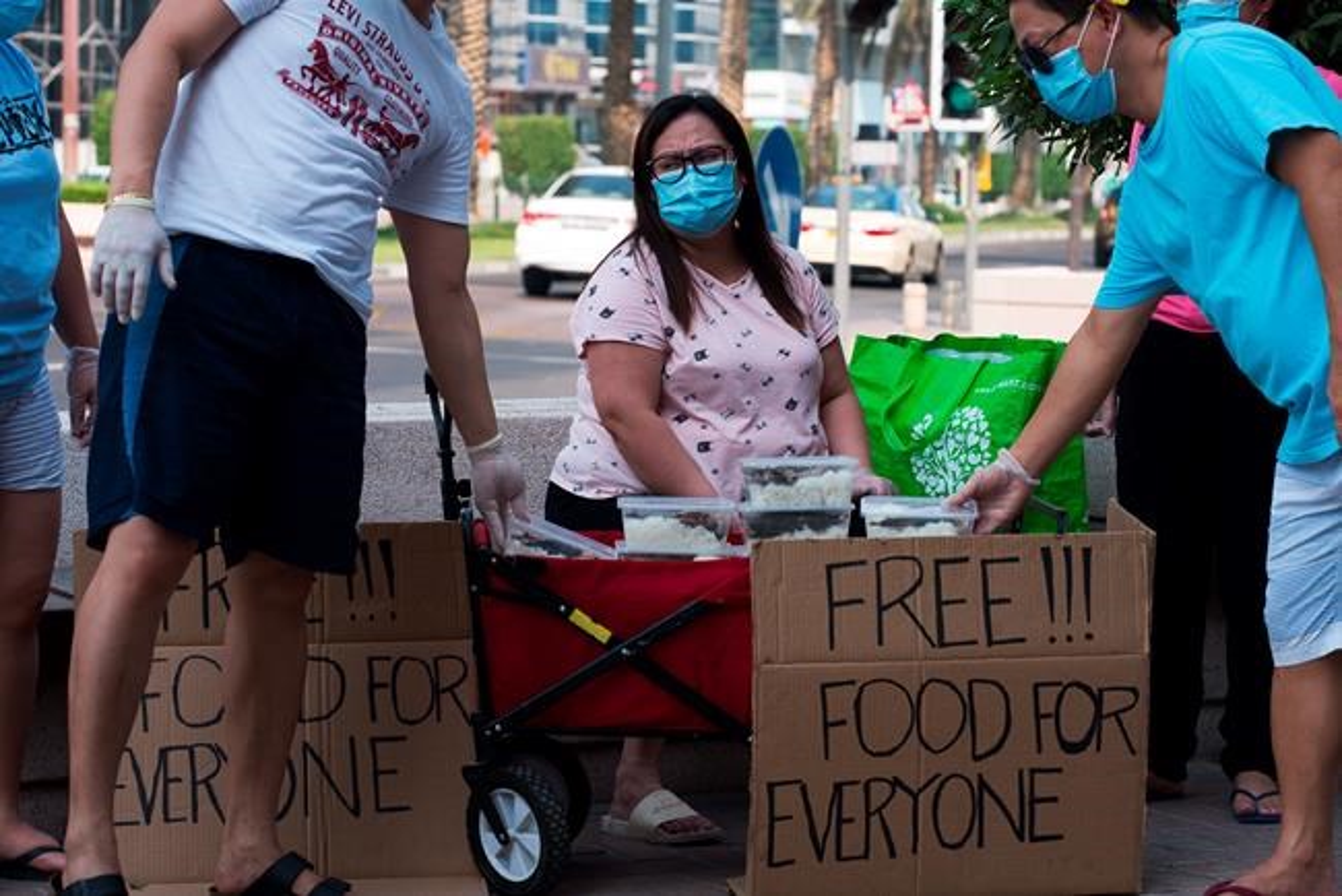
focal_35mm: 107
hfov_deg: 19.1
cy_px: 448
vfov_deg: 12.8
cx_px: 671
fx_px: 3990
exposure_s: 1/320
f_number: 7.1
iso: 160
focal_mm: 107
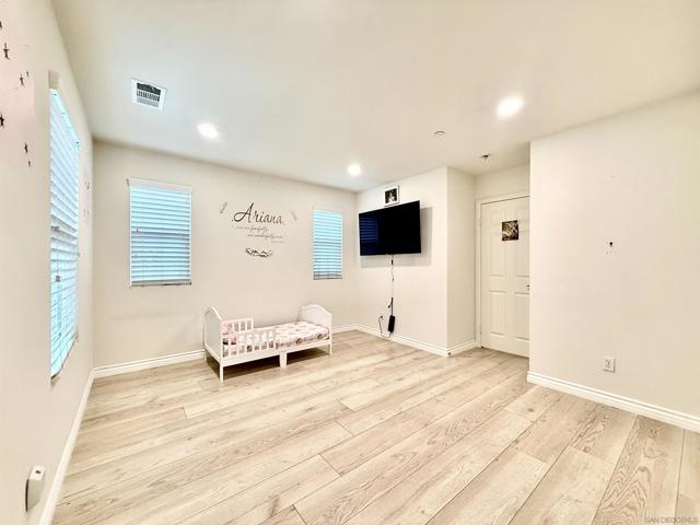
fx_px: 283
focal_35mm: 14
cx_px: 350
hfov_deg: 102.1
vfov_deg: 85.7
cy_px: 262
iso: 320
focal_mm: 2.22
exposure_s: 1/60
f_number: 2.2
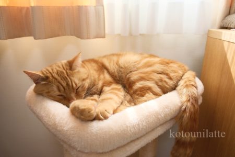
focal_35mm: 27
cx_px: 118
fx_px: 176
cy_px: 78
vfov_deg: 47.9
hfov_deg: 67.4
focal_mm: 18
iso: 640
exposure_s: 1/180
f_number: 3.6
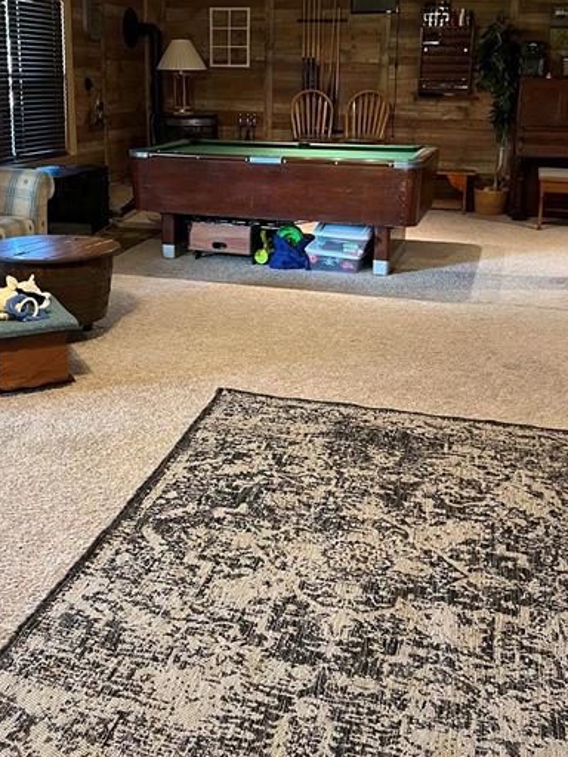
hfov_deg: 36.8
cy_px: 256
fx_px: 853
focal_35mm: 39
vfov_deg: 47.1
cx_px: 254
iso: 400
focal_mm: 5.7
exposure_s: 1/60
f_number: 1.5
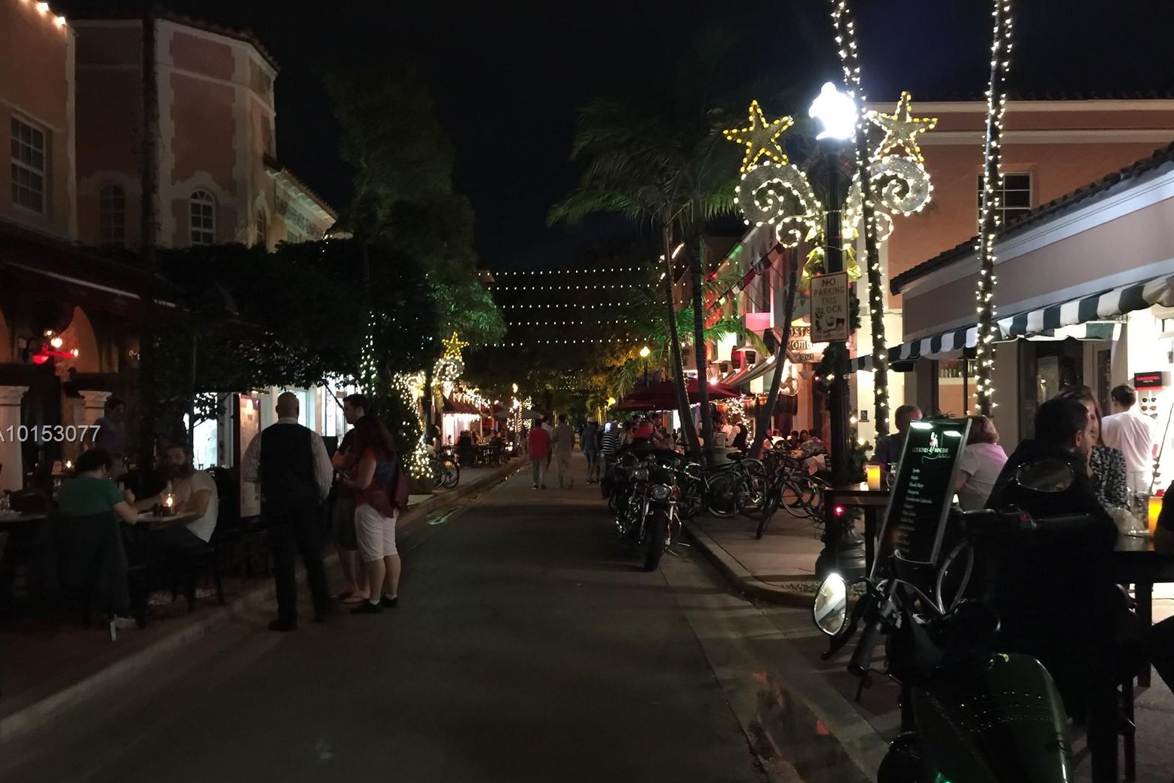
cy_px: 435
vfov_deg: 42.3
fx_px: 1011
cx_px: 590
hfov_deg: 60.3
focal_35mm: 31
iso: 125
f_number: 2.2
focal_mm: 4.15
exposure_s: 1/4
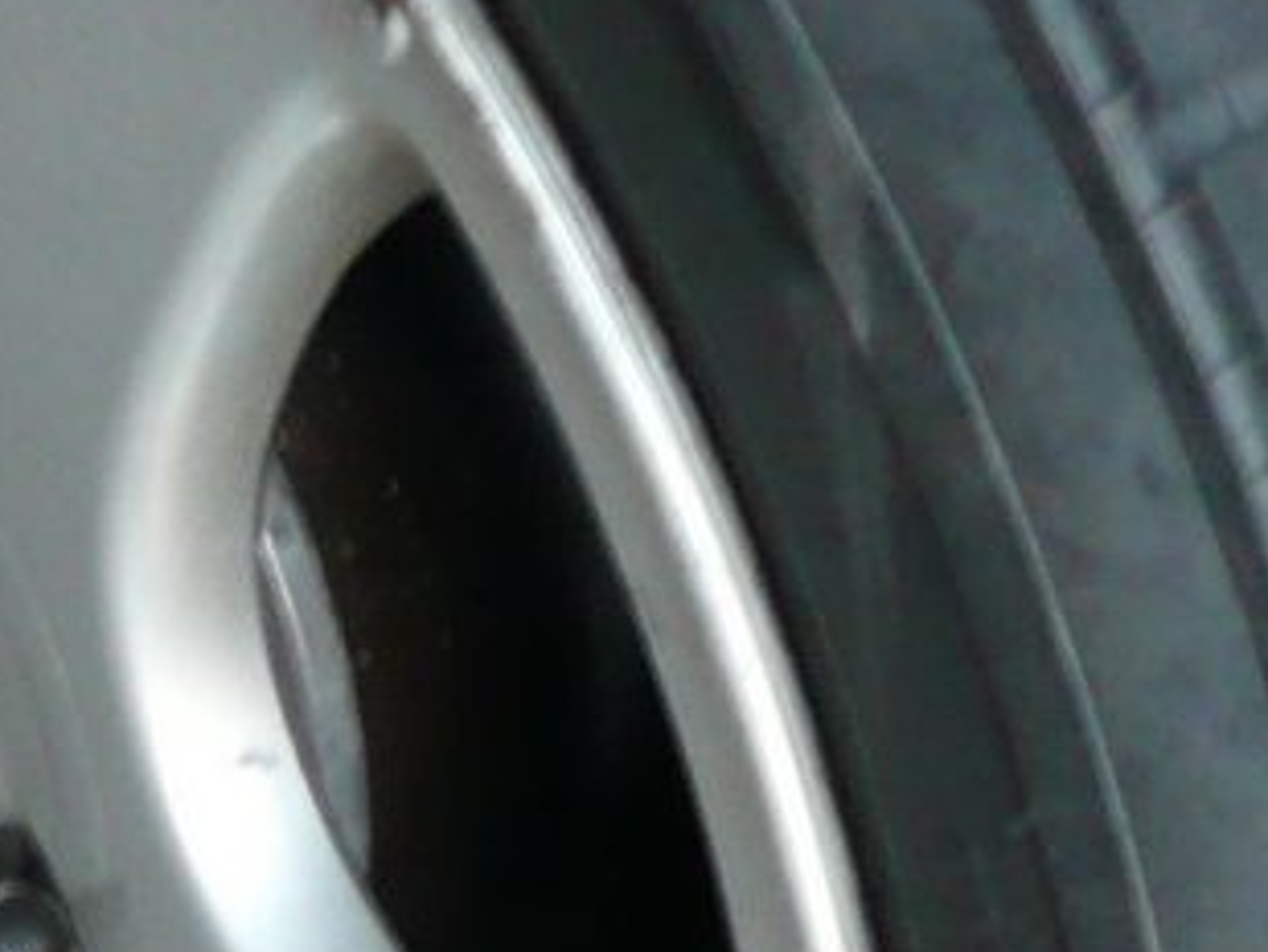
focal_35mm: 145
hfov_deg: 13.3
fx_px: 5313
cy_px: 648
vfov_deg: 10.2
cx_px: -226
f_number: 3.3
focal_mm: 4.6
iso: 200
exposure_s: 1/10
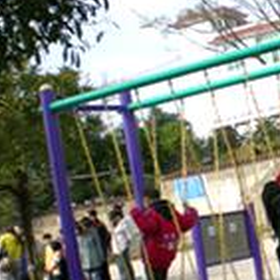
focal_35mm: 95
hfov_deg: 16.9
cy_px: 175
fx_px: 869
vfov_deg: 18.3
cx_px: 393
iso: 50
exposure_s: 1/194
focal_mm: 6.3
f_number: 4.6
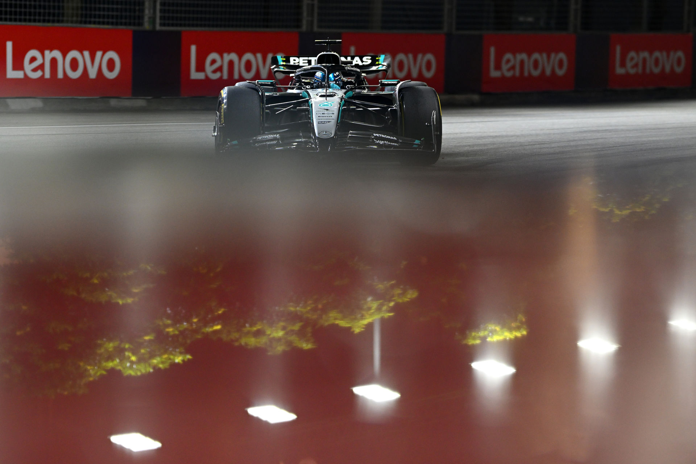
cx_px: 348
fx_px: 2610
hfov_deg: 15.2
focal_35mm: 135
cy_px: 232
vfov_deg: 10.2
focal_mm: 135
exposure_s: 1/2000
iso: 1600
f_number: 1.8
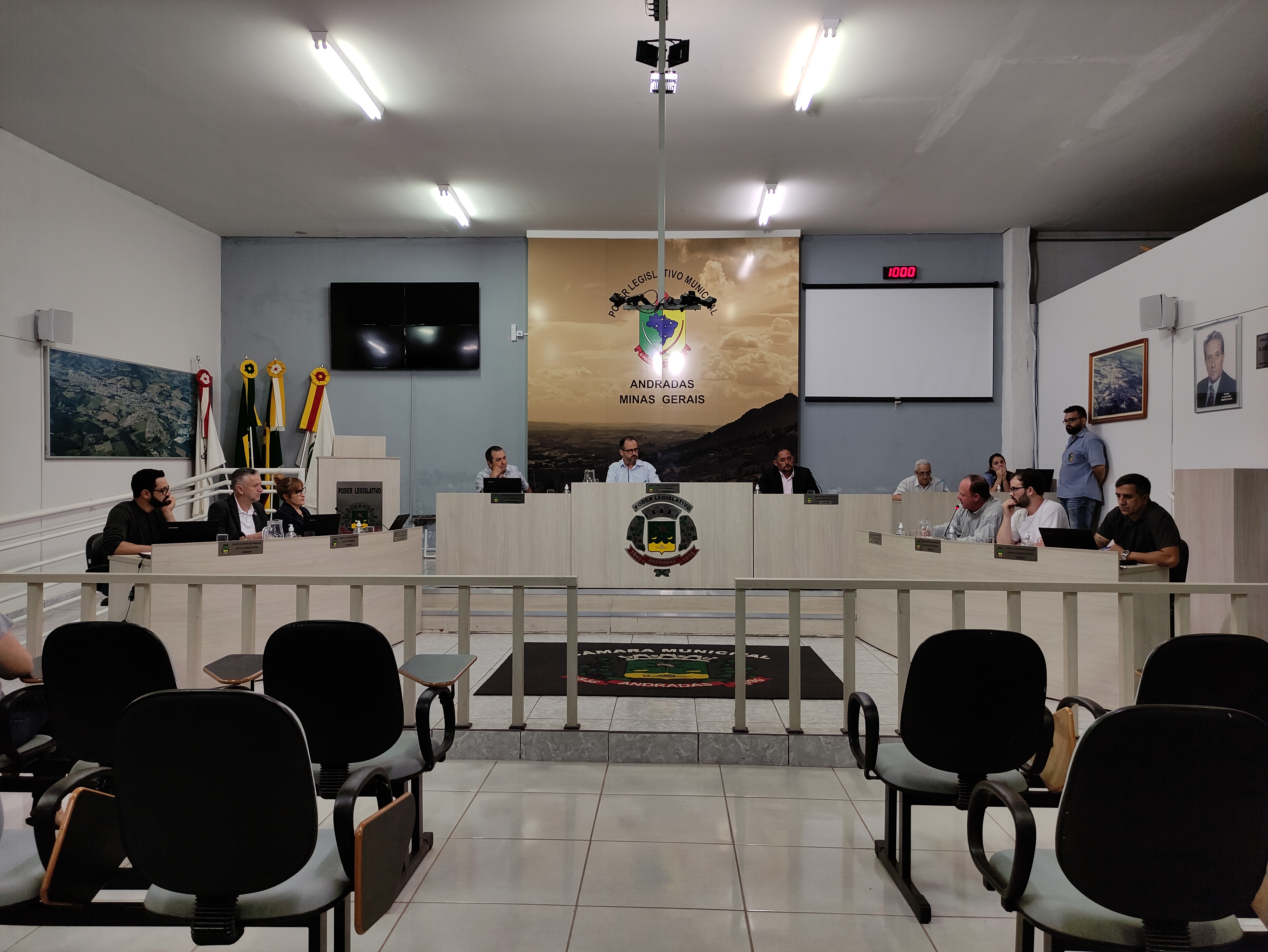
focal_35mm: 25
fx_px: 916
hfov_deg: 69.4
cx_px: 634
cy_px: 476
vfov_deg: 54.9
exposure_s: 1/30
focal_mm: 5.43
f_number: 1.89
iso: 112
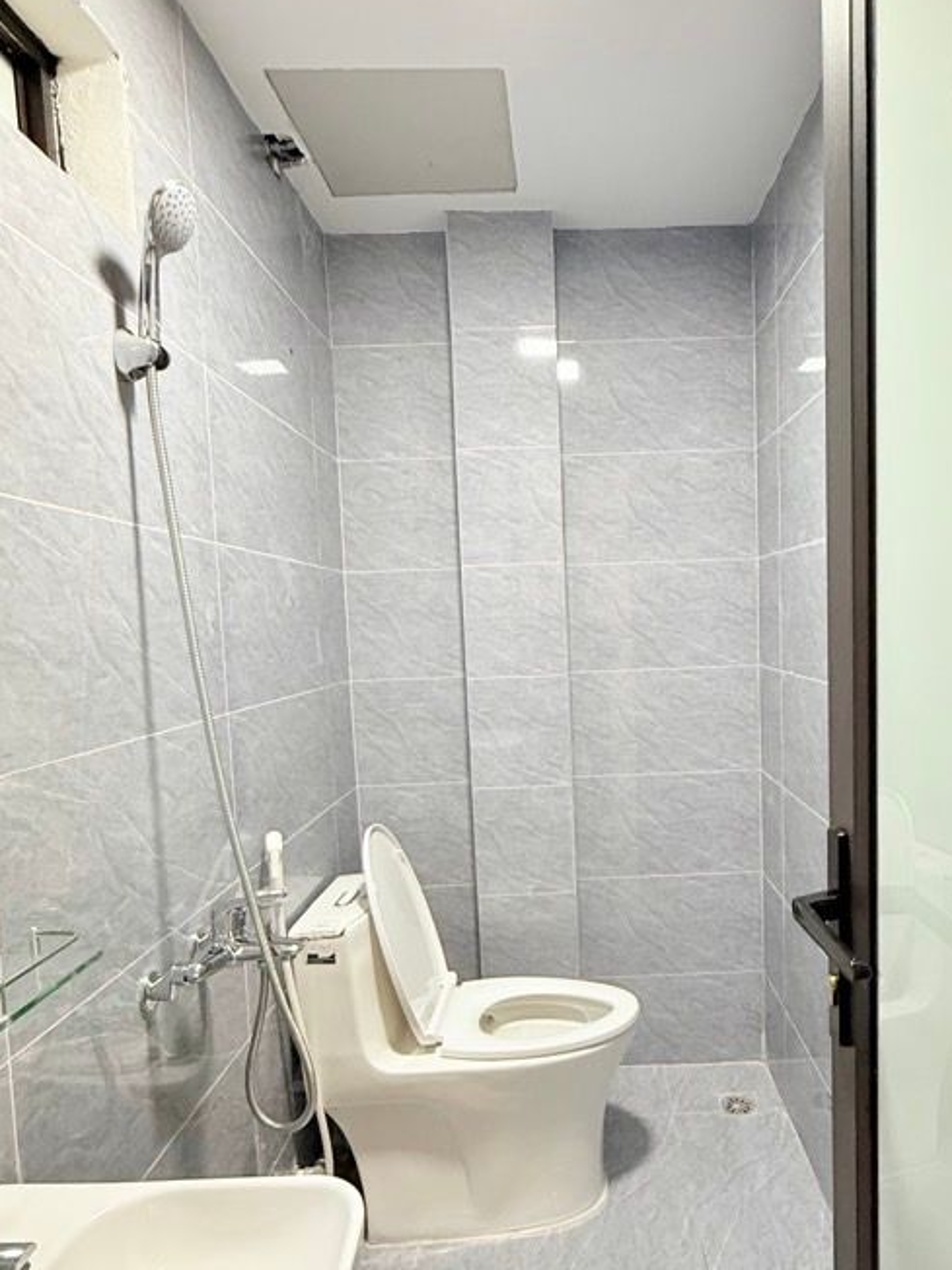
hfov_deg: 60.4
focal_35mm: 22
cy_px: 693
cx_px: 588
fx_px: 807
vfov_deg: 76.2
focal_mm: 2.22
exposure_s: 1/50
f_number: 2.2
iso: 400
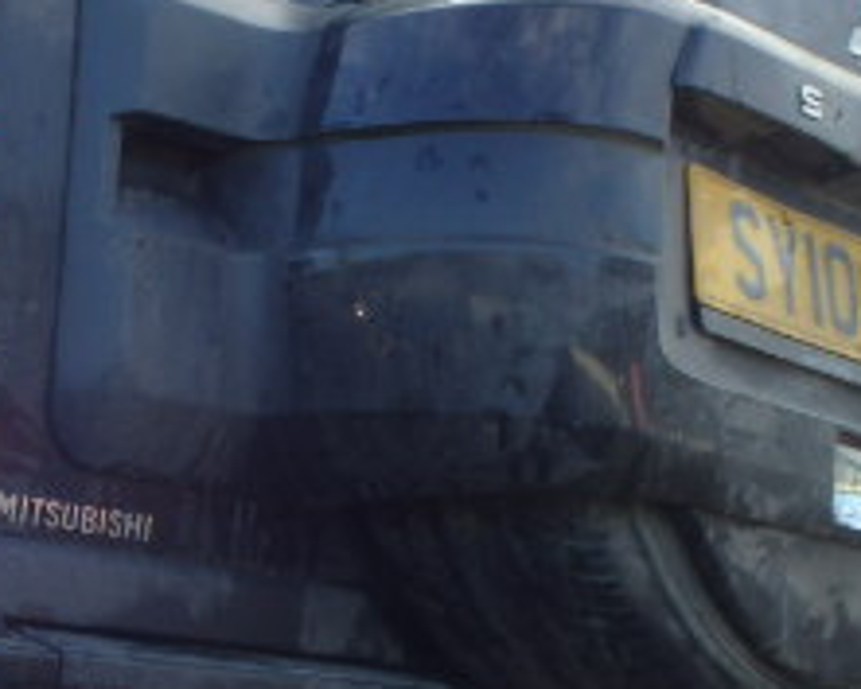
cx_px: -179
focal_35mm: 79
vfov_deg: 19.4
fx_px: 2014
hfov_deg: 22.2
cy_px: 327
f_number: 3.9
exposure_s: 1/160
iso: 125
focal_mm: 5
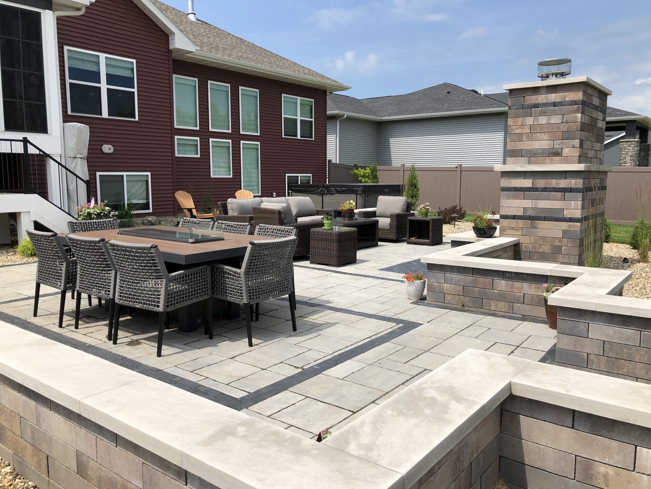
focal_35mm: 28
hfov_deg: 63.4
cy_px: 244
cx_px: 326
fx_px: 527
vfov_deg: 49.7
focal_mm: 3.99
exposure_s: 1/2433
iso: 20
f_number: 1.8
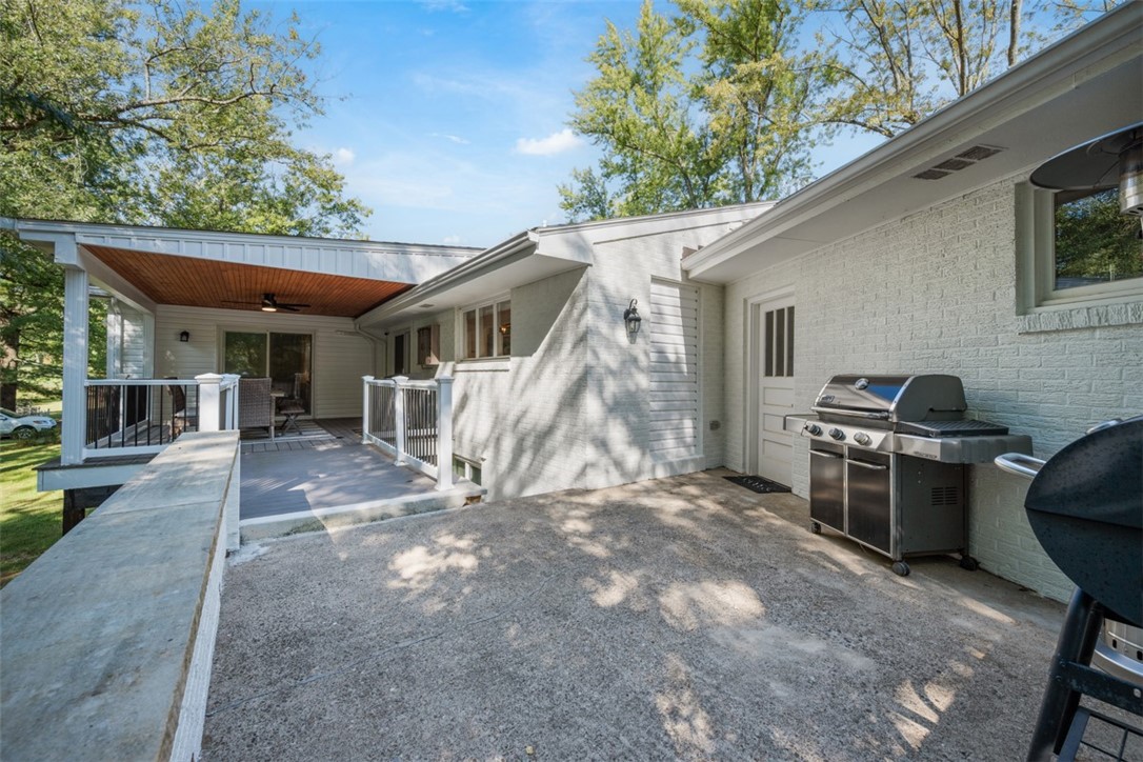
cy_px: 381
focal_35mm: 14
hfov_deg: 104.3
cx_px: 572
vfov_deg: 81.2
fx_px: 444
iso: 400
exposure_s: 1/100
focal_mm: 14
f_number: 8
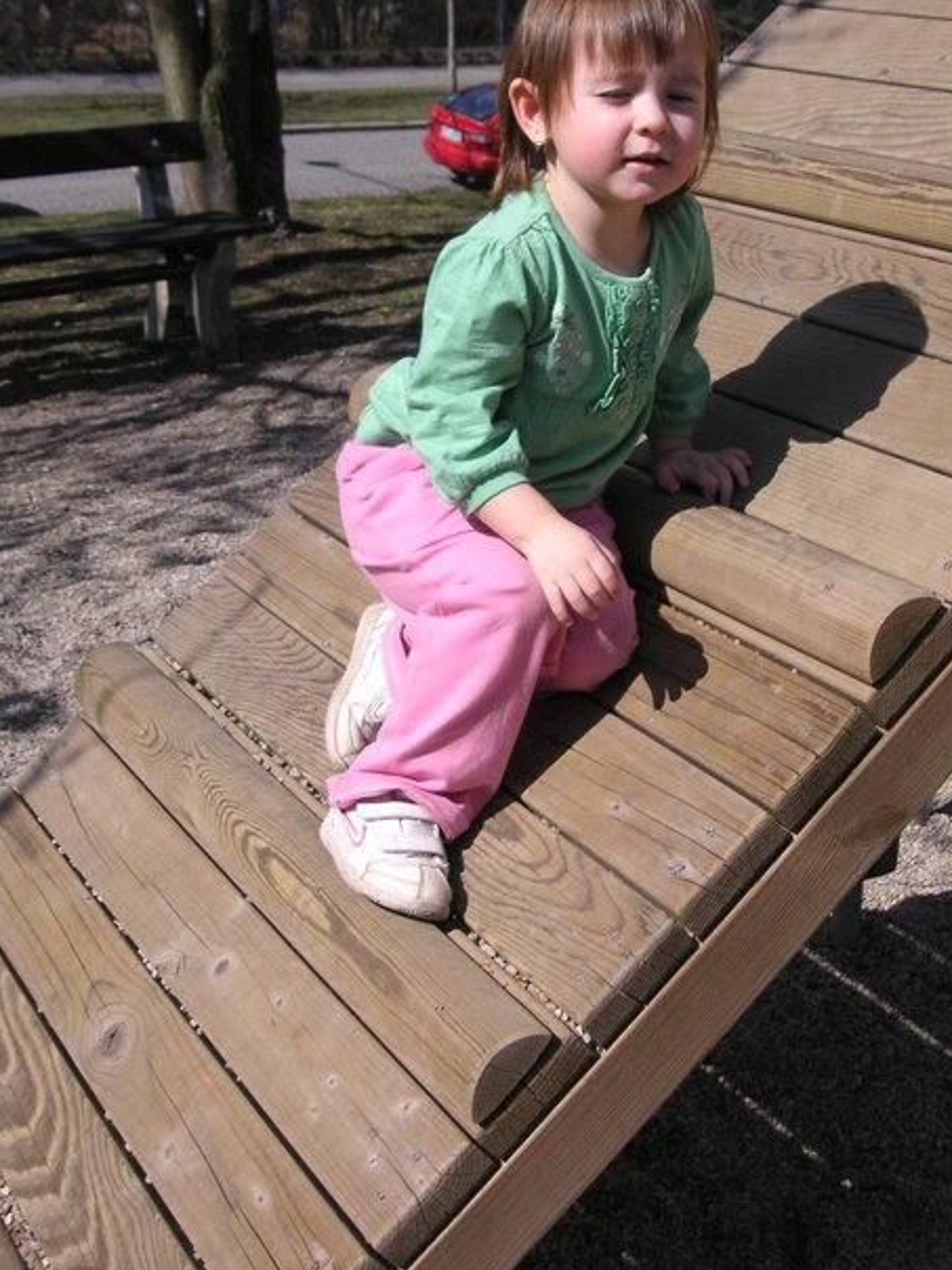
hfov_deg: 27.4
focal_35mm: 53
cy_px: 450
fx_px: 1943
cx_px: 626
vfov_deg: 35.9
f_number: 8
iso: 50
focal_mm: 6.7
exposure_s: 1/180
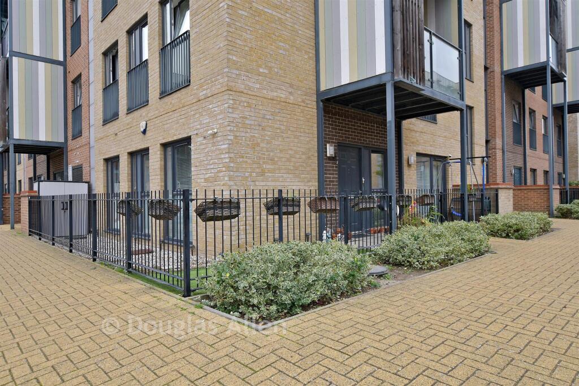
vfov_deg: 57.2
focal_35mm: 22
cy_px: 193
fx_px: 354
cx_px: 290
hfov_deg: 78.6
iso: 125
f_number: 8
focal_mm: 15
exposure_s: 1/100
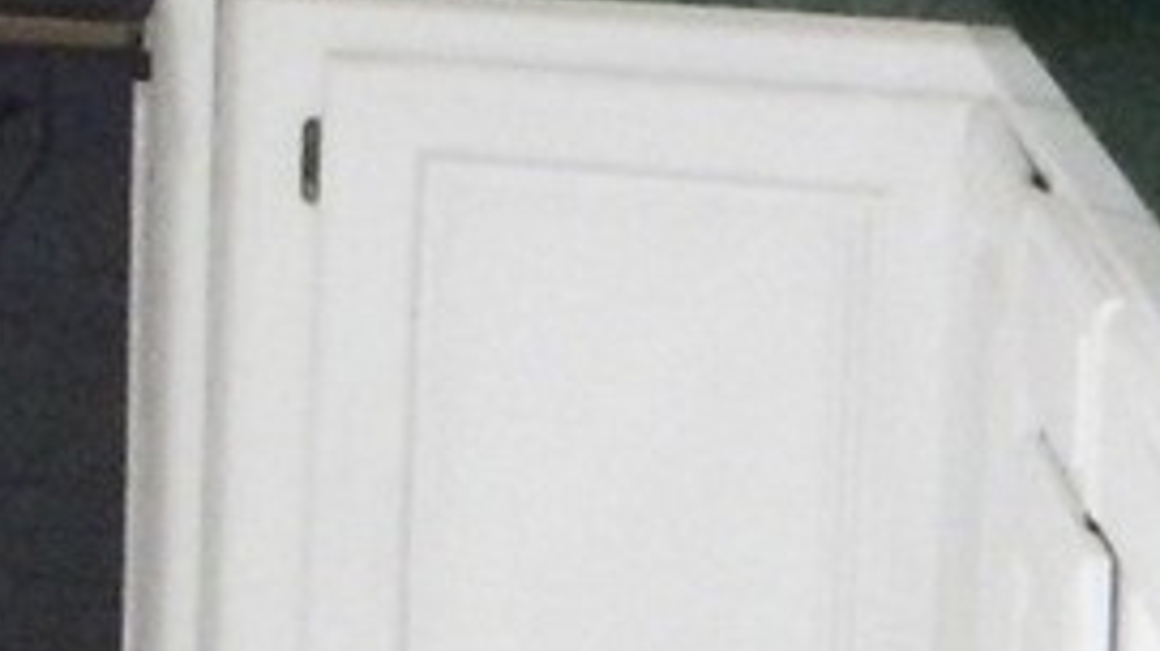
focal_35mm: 193
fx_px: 5932
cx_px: -2020
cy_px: -441
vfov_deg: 6.2
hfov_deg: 9.4
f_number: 3.1
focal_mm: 4.5
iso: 400
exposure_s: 1/25
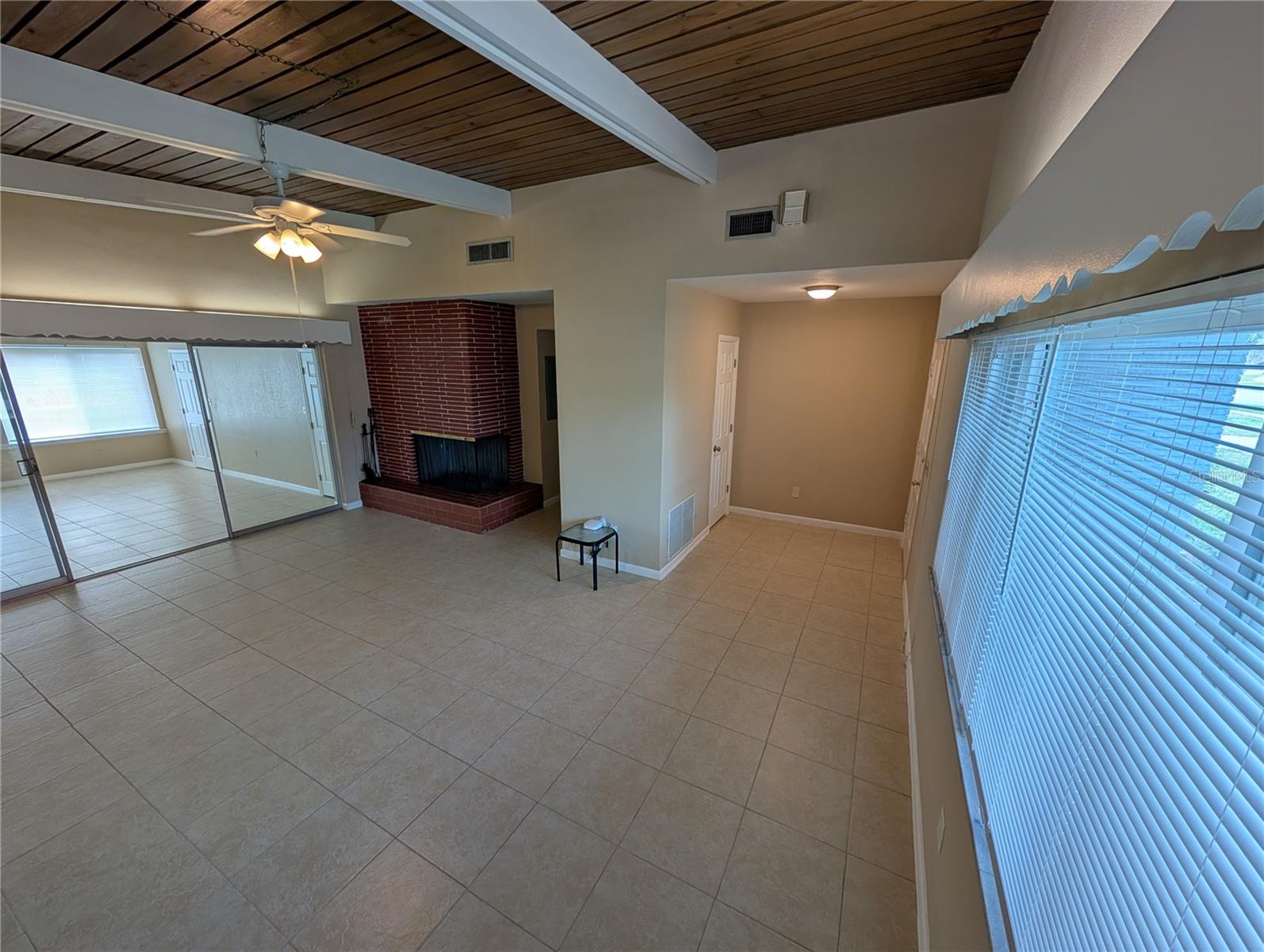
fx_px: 439
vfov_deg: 94.6
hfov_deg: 110.5
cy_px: 476
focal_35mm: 12
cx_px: 632
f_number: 1.7
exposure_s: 1/120
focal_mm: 2.02
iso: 44
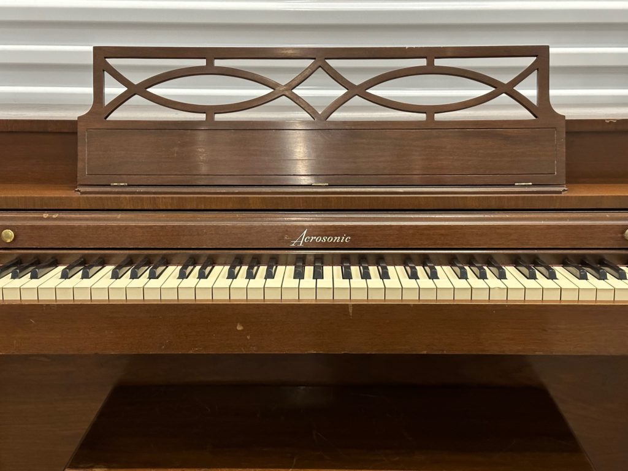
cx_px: 314
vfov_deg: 30.3
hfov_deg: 39.7
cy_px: 236
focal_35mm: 48
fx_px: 871
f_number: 1.78
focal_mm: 6.86
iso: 400
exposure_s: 1/40
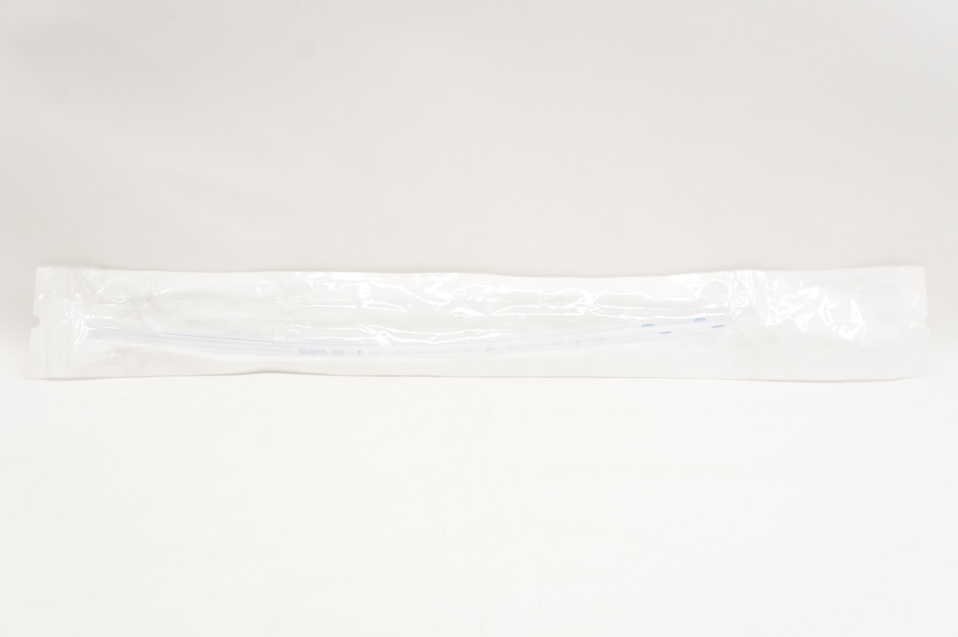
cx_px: 479
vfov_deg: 29.8
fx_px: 1196
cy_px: 318
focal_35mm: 45
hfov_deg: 43.6
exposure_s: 1/200
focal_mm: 30
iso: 1600
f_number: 7.1
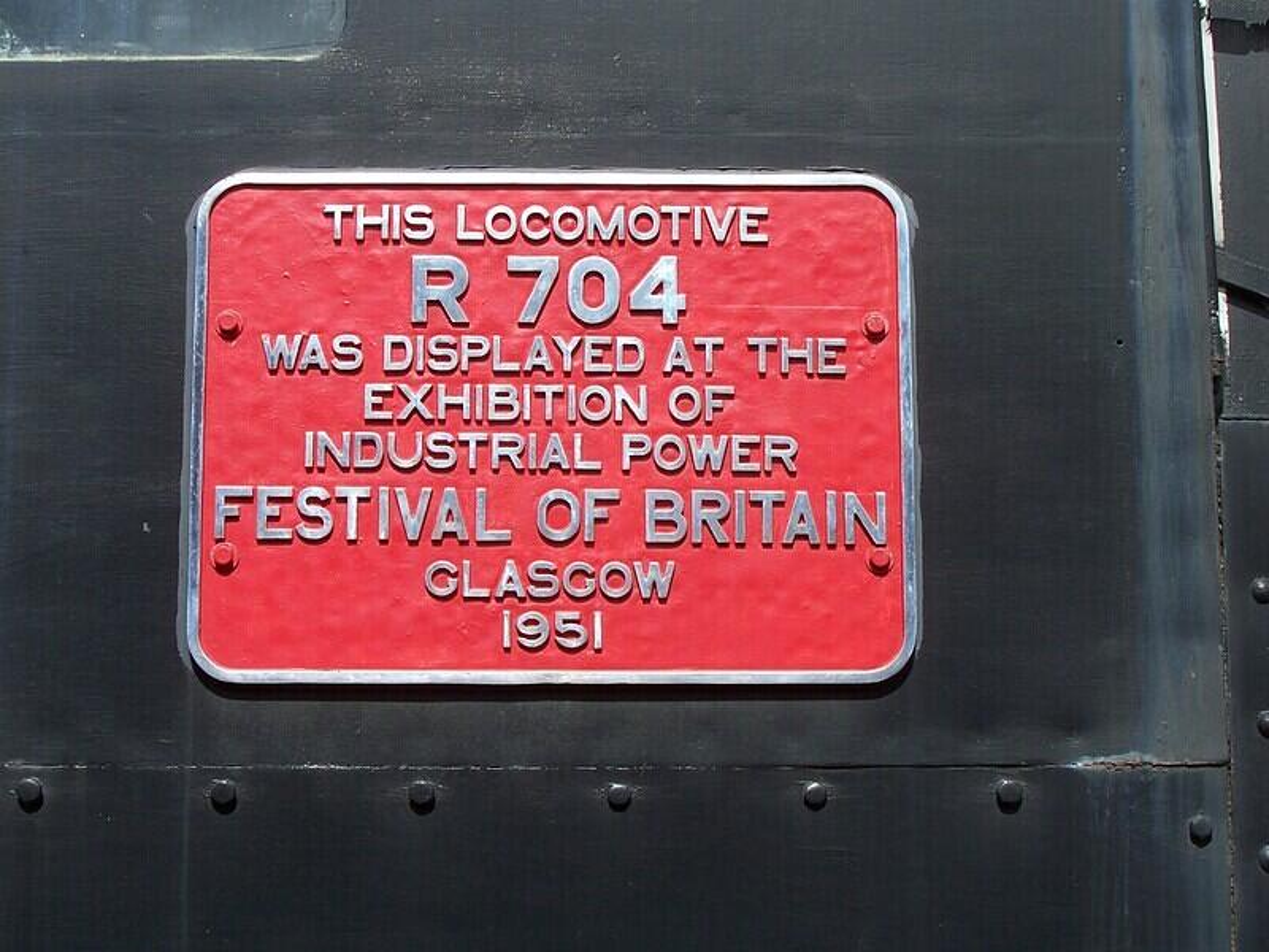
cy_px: 476
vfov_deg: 20.4
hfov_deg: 27.0
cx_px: 634
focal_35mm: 72
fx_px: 2639
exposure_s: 1/750
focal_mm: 12.3
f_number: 4.8
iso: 80
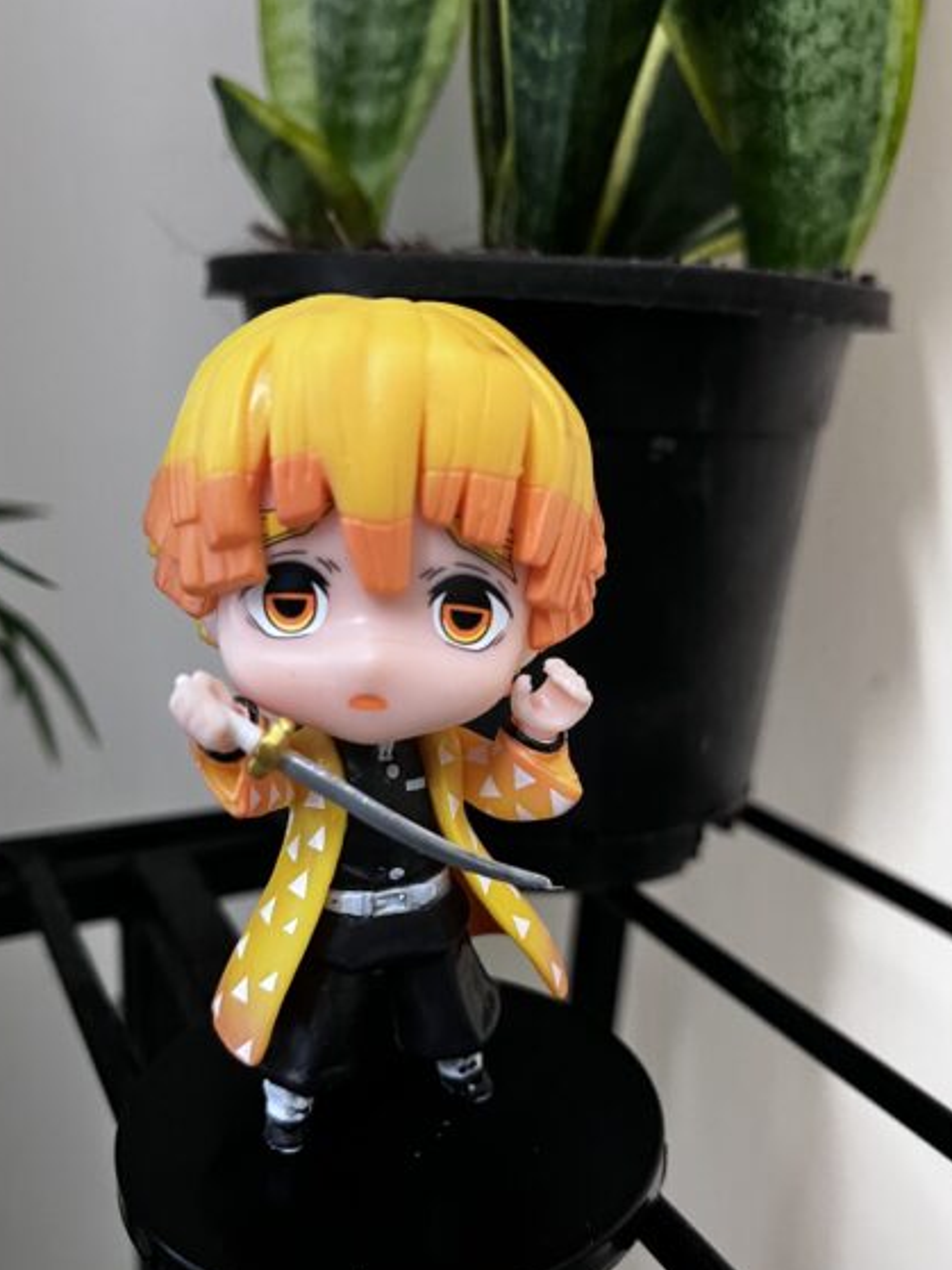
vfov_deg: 58.2
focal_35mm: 31
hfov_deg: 45.4
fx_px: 1137
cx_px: 500
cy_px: 712
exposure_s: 1/33
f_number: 1.6
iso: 500
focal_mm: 5.1
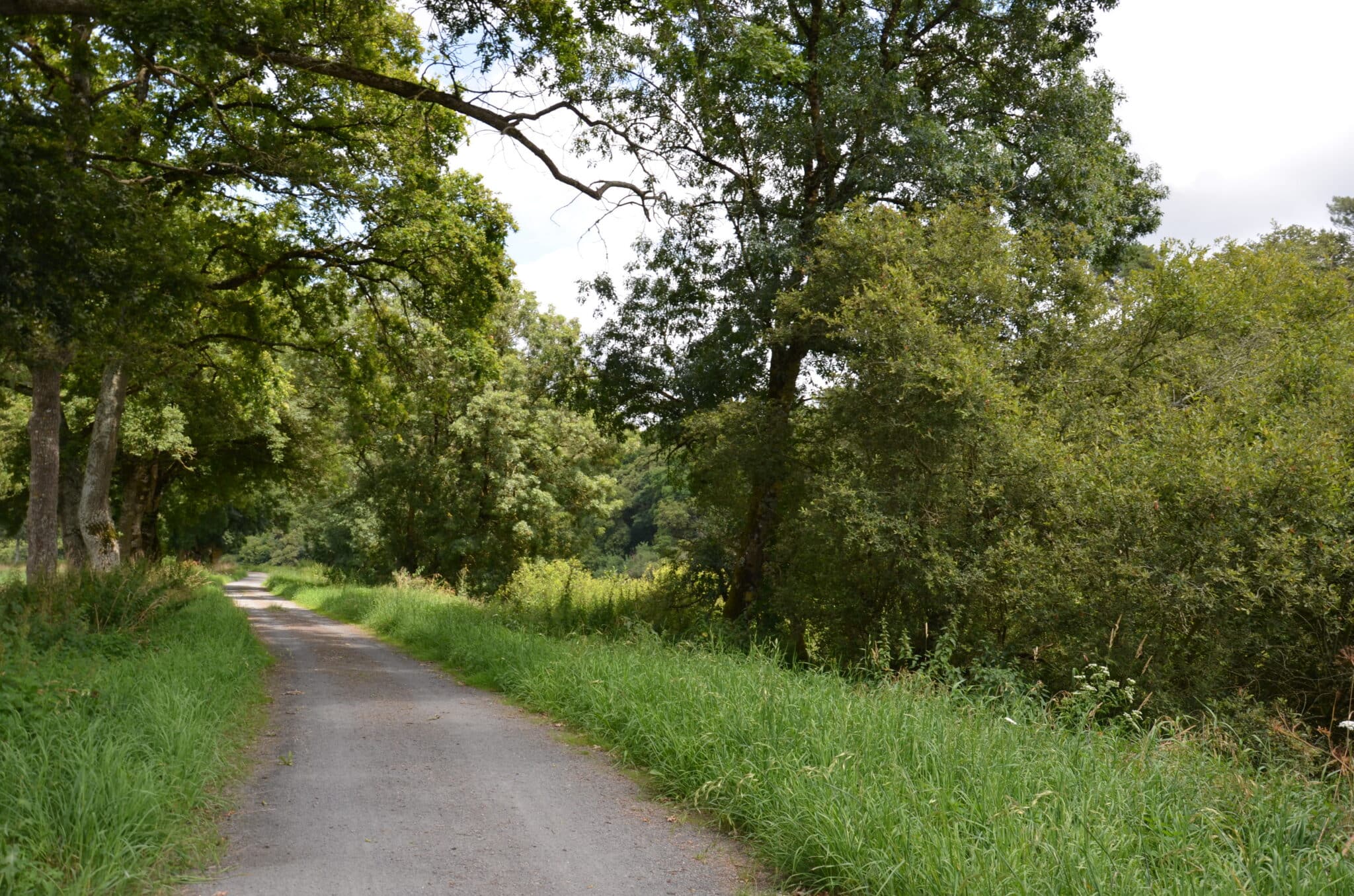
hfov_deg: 59.6
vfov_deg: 41.5
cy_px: 448
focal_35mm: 32
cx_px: 677
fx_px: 1182
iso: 100
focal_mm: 21
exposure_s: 1/200
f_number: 6.3
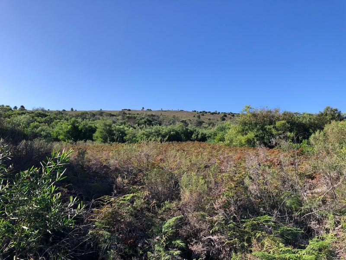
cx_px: 173
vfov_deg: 49.7
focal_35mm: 28
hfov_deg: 63.4
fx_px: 280
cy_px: 130
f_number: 1.8
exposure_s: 1/1453
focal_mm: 3.99
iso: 20
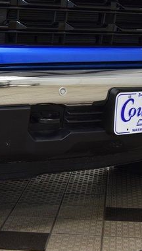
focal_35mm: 92
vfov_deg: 23.2
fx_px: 614
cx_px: 48
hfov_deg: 13.2
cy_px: 114
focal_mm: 35
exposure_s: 1/60
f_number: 5.6
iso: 1600
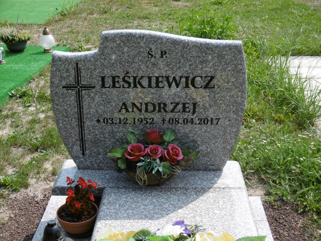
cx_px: 160
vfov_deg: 24.8
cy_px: 120
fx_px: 547
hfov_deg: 32.7
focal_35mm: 59
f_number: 4.2
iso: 100
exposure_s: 1/500
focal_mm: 10.5
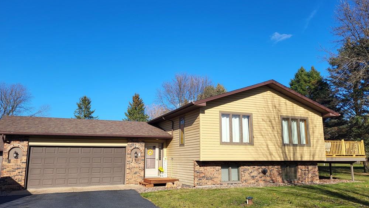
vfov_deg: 40.2
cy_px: 109
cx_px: 183
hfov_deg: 66.1
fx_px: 284
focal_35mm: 29
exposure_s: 1/2210
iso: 40
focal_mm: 5.4
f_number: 1.8
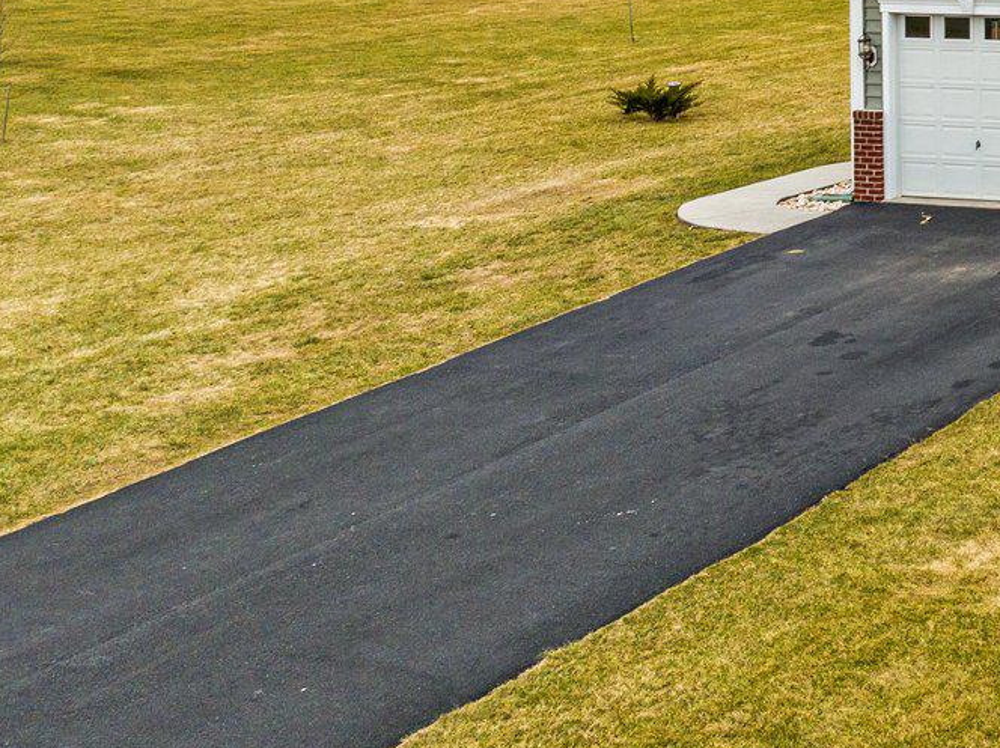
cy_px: -261
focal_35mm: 74
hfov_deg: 21.9
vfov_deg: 18.3
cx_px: 1506
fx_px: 2136
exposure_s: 1/200
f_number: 4
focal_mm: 12.29
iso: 100
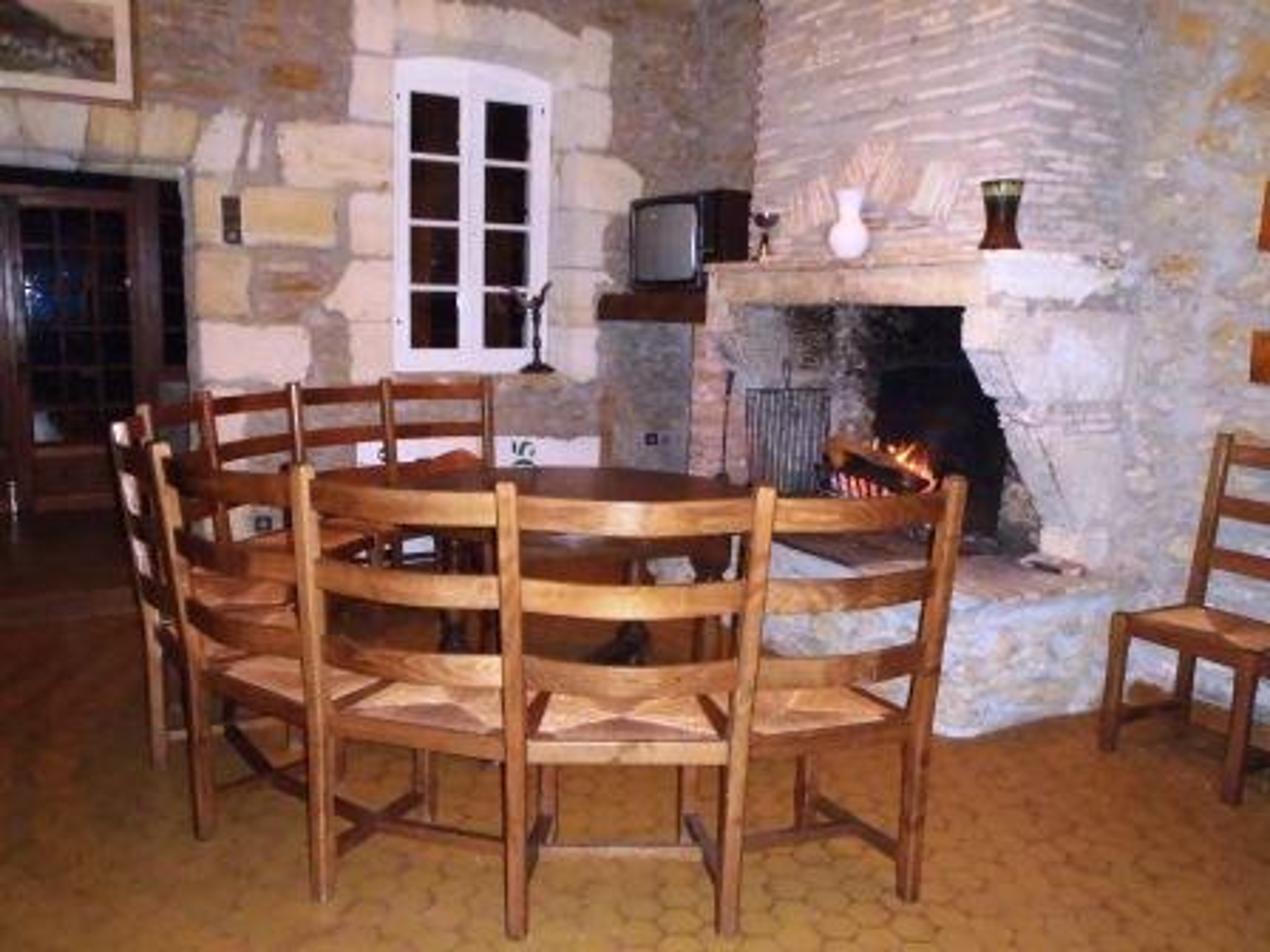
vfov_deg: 49.7
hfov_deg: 63.4
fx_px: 1027
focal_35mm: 28
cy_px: 476
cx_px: 635
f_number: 3.5
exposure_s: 1/30
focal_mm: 5
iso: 640
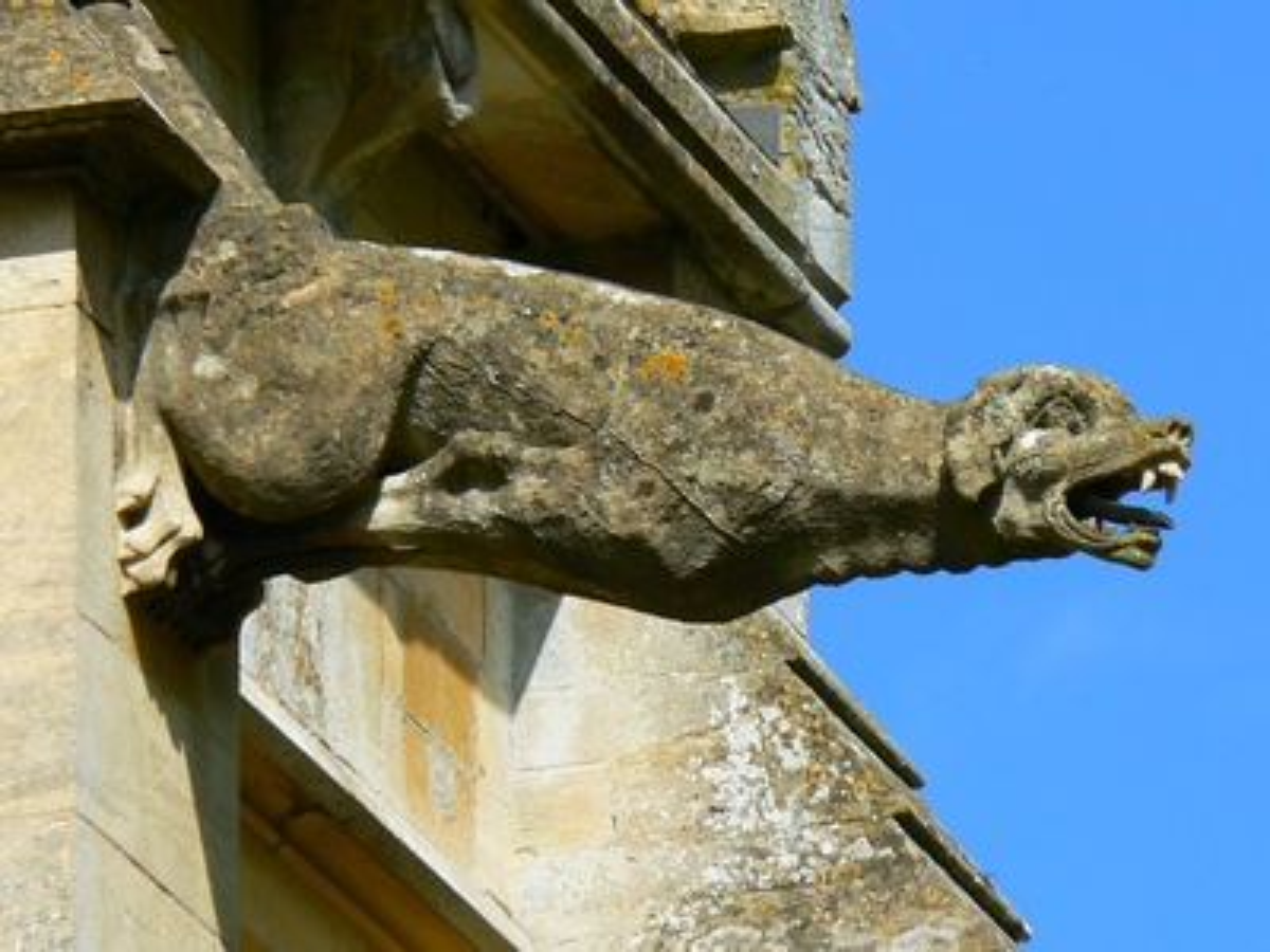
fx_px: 19335
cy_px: 476
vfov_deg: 2.8
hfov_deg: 3.8
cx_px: 635
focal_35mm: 527
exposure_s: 1/400
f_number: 8
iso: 80
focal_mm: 72
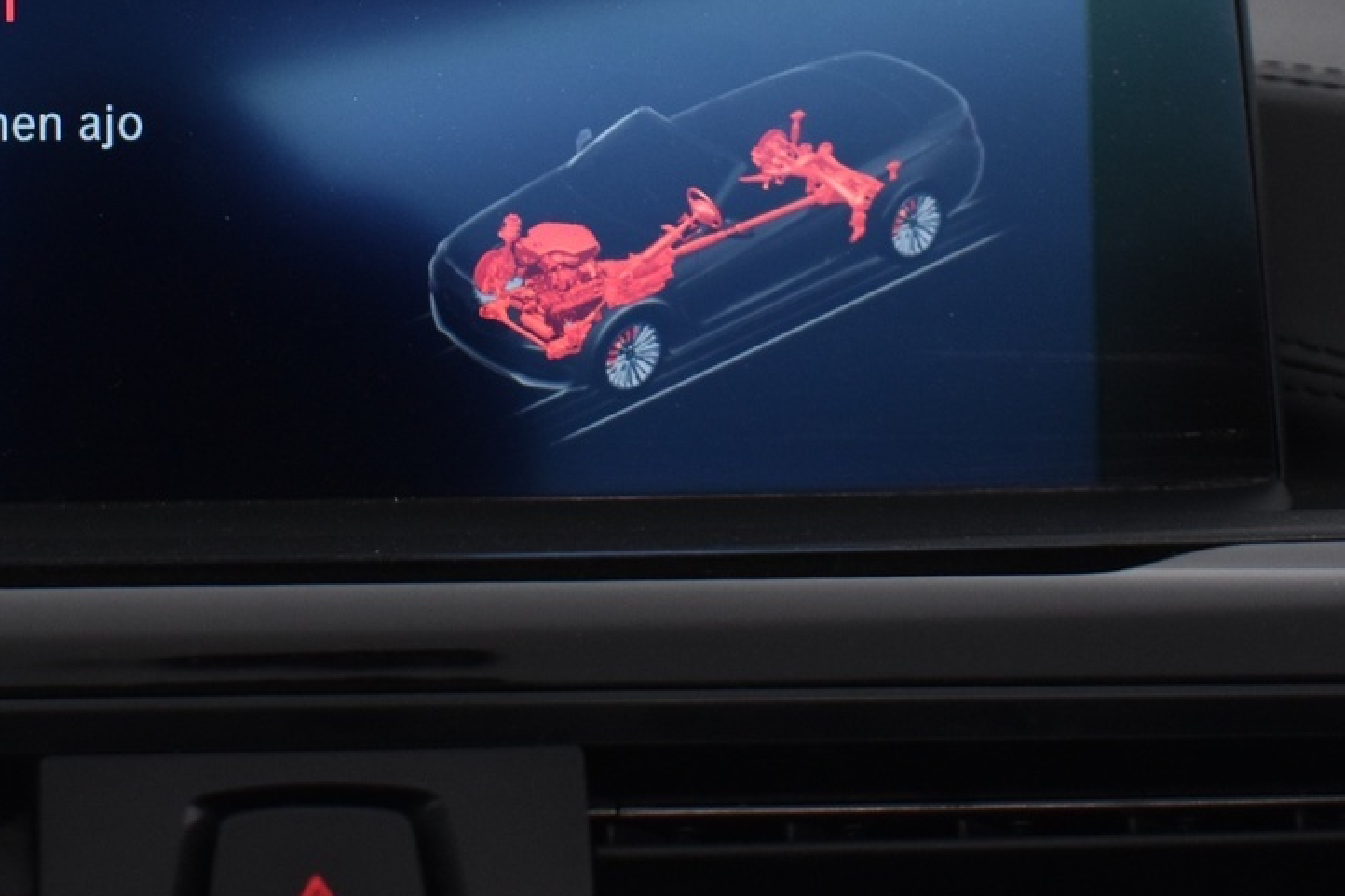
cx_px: 307
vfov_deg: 16.1
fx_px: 3142
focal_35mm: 84
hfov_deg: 23.9
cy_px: 125
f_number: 4
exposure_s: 1/40
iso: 900
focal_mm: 25
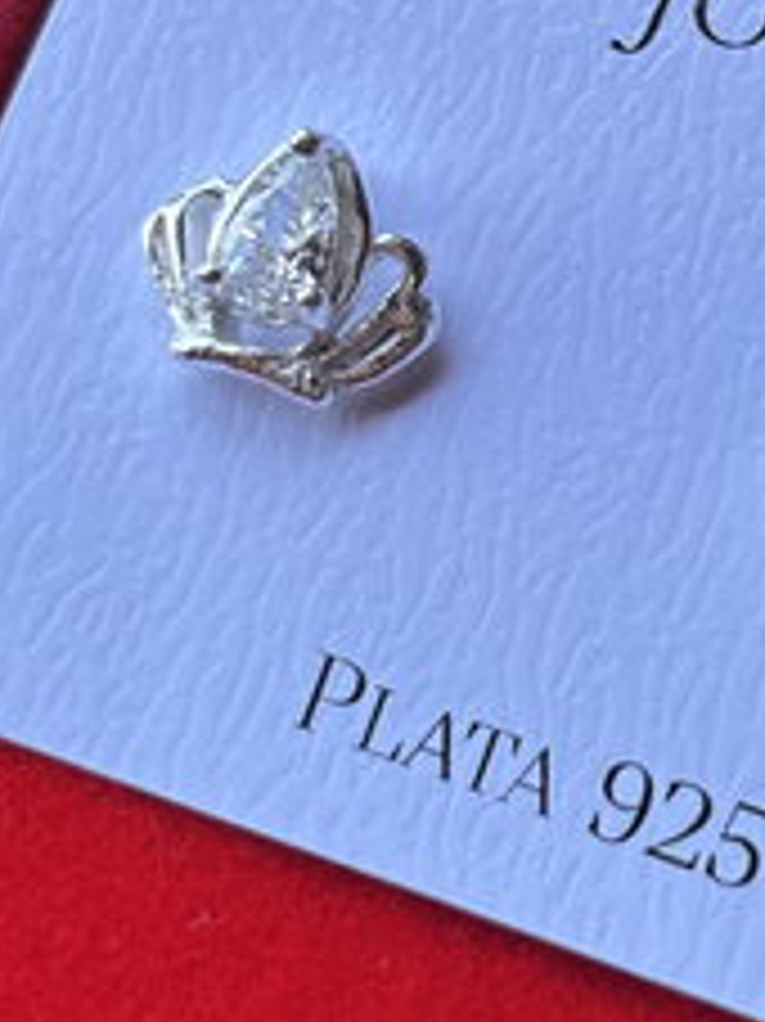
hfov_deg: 12.1
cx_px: 684
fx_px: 3598
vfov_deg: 16.1
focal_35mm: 122
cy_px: 317
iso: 32
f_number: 1.6
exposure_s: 1/325
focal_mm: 5.96
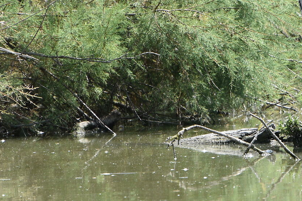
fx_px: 10148
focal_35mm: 1210
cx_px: 409
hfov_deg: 1.7
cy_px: 51
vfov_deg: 1.1
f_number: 5.6
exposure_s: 1/500
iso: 200
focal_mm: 280
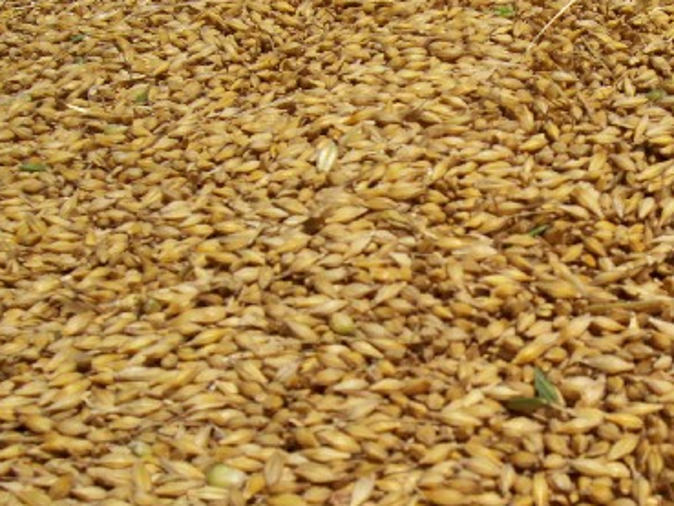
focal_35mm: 59
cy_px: 369
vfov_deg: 24.6
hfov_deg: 31.7
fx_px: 1149
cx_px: 559
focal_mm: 5.6
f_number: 5.1
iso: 80
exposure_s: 1/1245
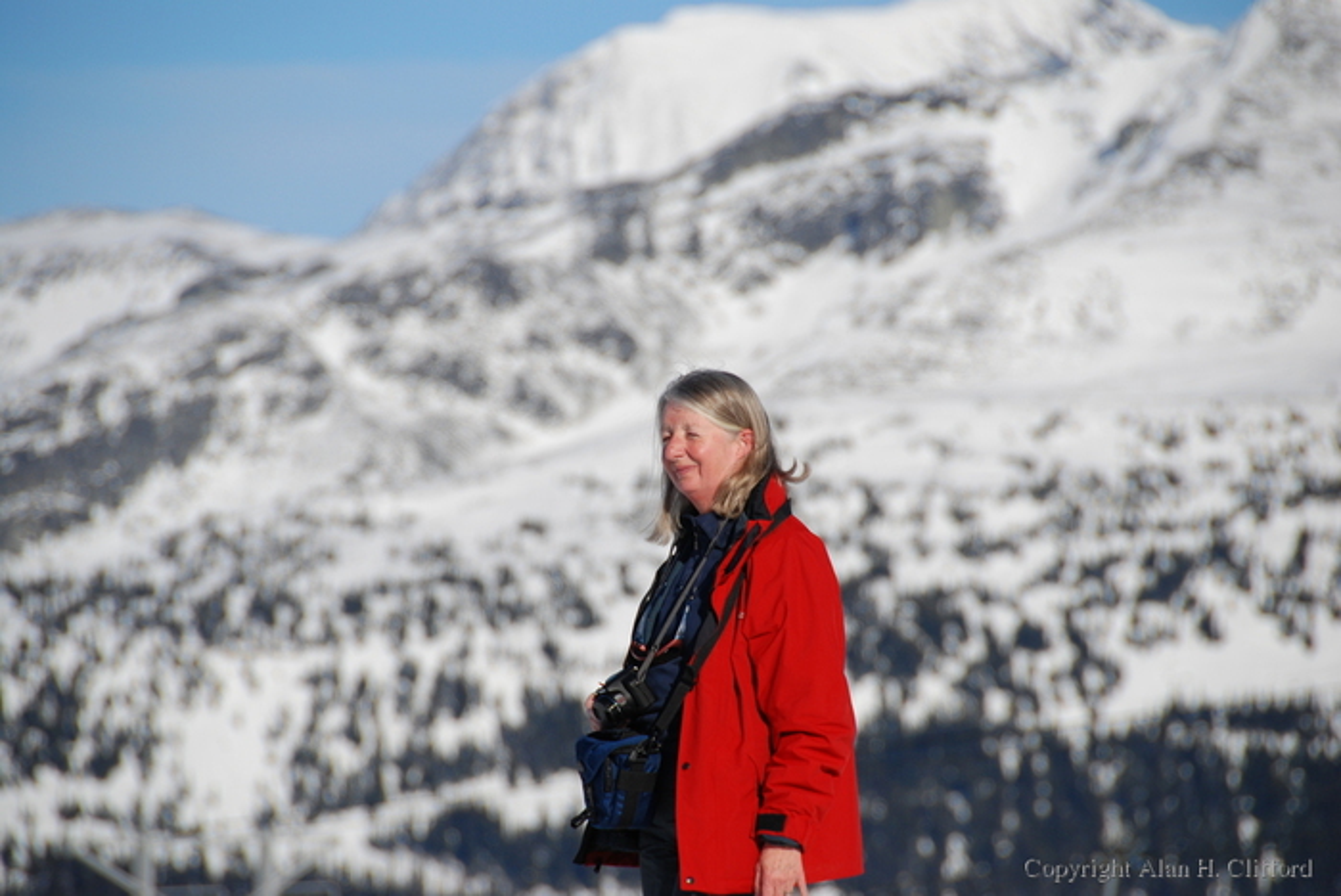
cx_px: 670
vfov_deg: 5.4
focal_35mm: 255
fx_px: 9506
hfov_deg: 8.1
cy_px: 448
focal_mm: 170
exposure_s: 1/1000
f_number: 5.6
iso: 125
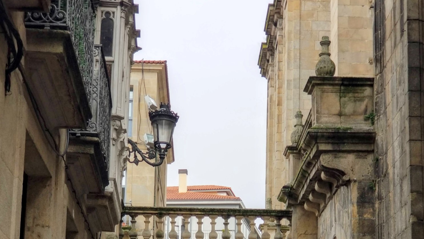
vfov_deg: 15.5
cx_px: 213
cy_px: 250
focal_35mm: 76
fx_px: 854
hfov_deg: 27.9
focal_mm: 6
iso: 25
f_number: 2.4
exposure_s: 1/234
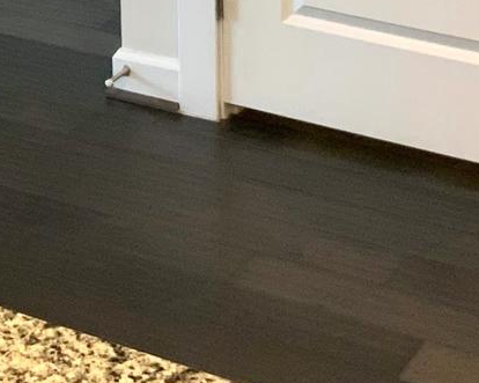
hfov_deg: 13.4
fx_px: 1984
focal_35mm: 140
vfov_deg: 10.3
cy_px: -351
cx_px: -90
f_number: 1.8
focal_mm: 3
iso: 100
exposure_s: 1/60
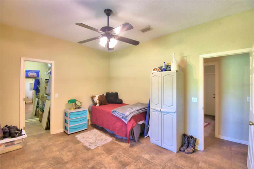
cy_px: 84
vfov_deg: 77.3
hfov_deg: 100.4
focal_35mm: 15
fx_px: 106
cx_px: 127
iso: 400
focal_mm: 10
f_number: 4.5
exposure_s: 1/40
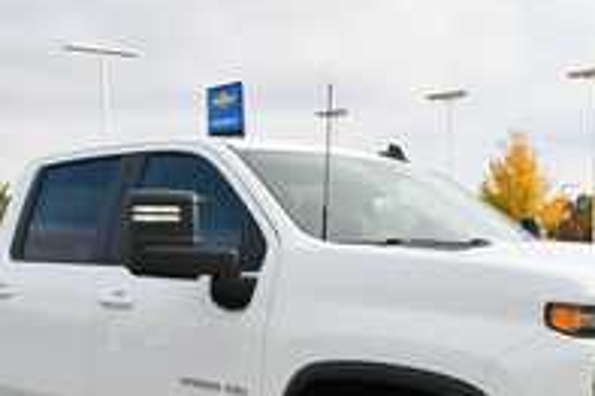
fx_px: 1007
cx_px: 338
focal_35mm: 61
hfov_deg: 32.9
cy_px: 391
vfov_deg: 21.5
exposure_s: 1/250
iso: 110
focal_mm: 20
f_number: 8
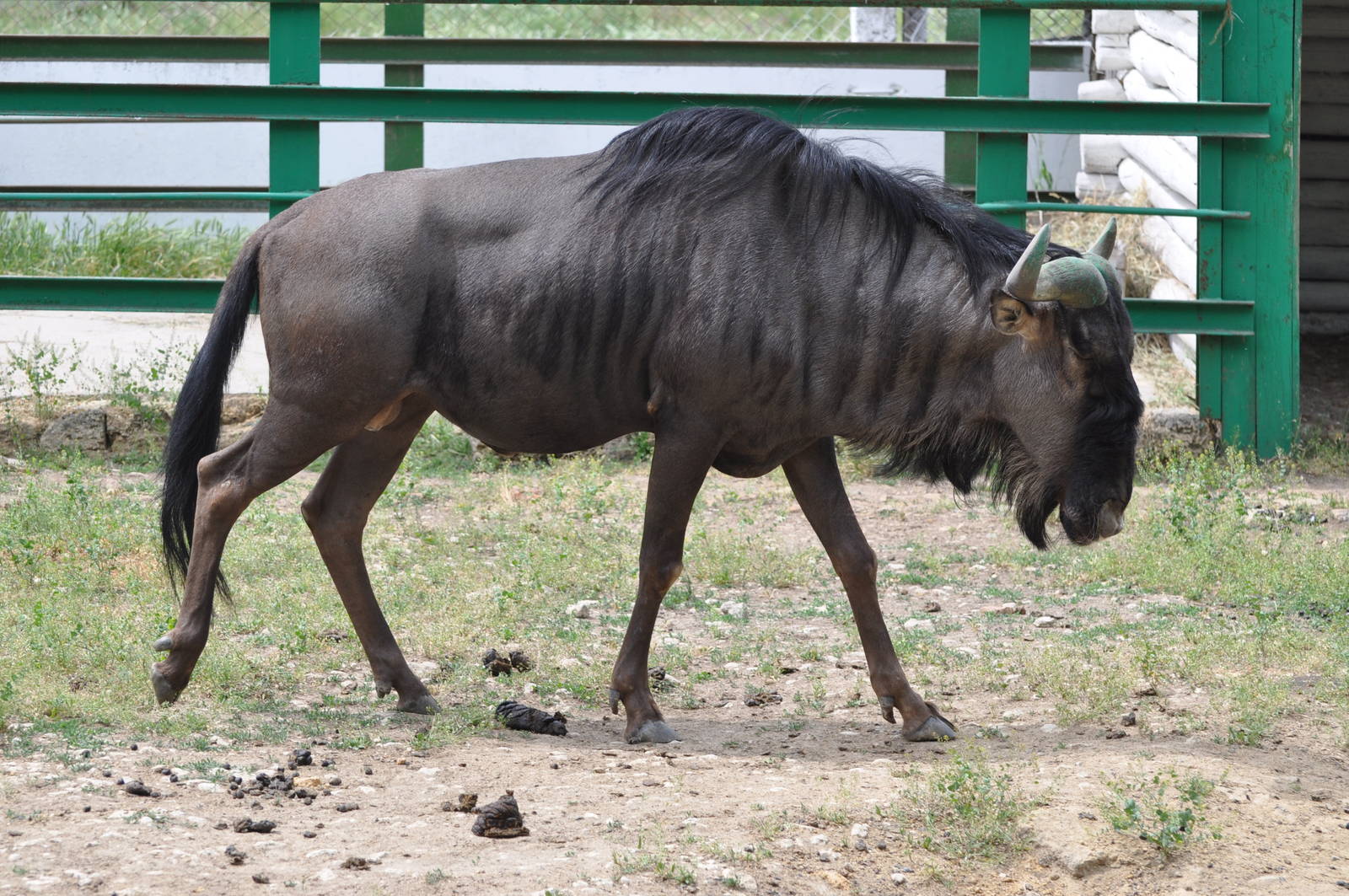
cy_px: 448
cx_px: 674
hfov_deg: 15.9
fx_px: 4828
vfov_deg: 10.6
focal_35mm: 129
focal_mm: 86
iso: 280
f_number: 5.6
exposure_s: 1/500
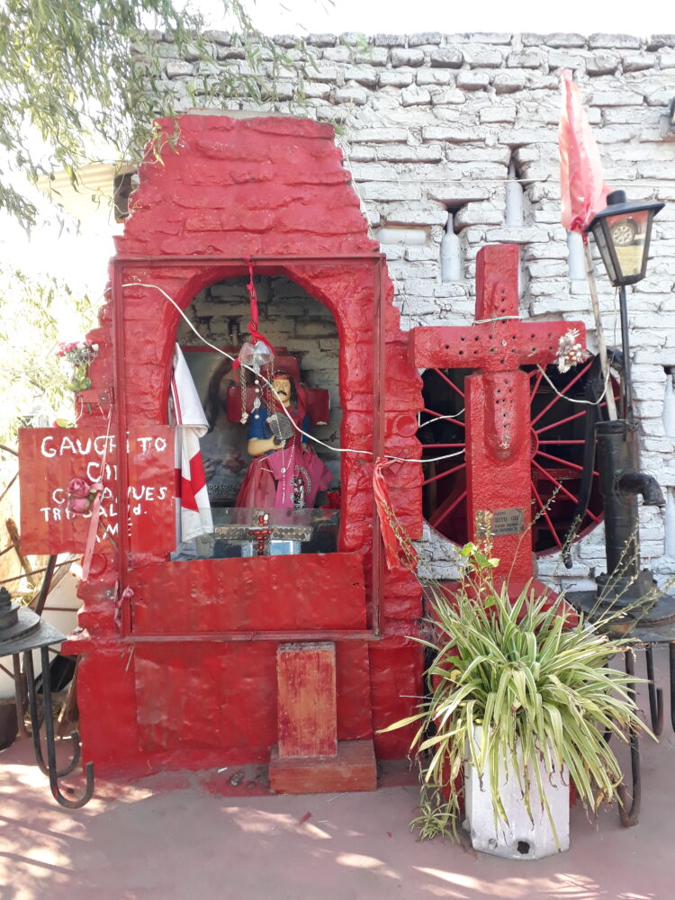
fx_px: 702
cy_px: 450
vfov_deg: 65.3
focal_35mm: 27
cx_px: 338
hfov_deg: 51.4
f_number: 1.9
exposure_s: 1/100
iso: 64
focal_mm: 3.6
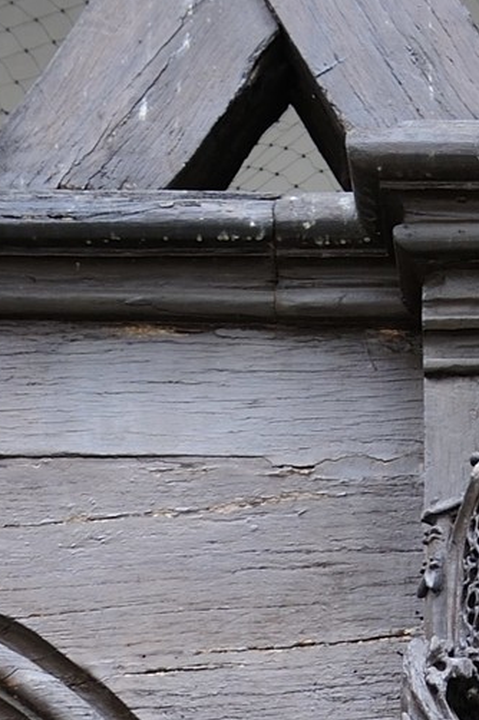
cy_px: 1576
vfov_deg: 7.8
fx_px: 4976
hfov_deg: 5.5
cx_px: 713
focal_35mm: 249
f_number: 2.8
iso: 200
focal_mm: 52
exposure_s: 1/125
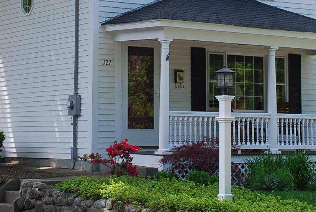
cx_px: 150
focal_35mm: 109
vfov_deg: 12.5
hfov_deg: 18.7
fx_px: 959
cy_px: 27
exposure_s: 1/125
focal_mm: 31
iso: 125
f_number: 5.6
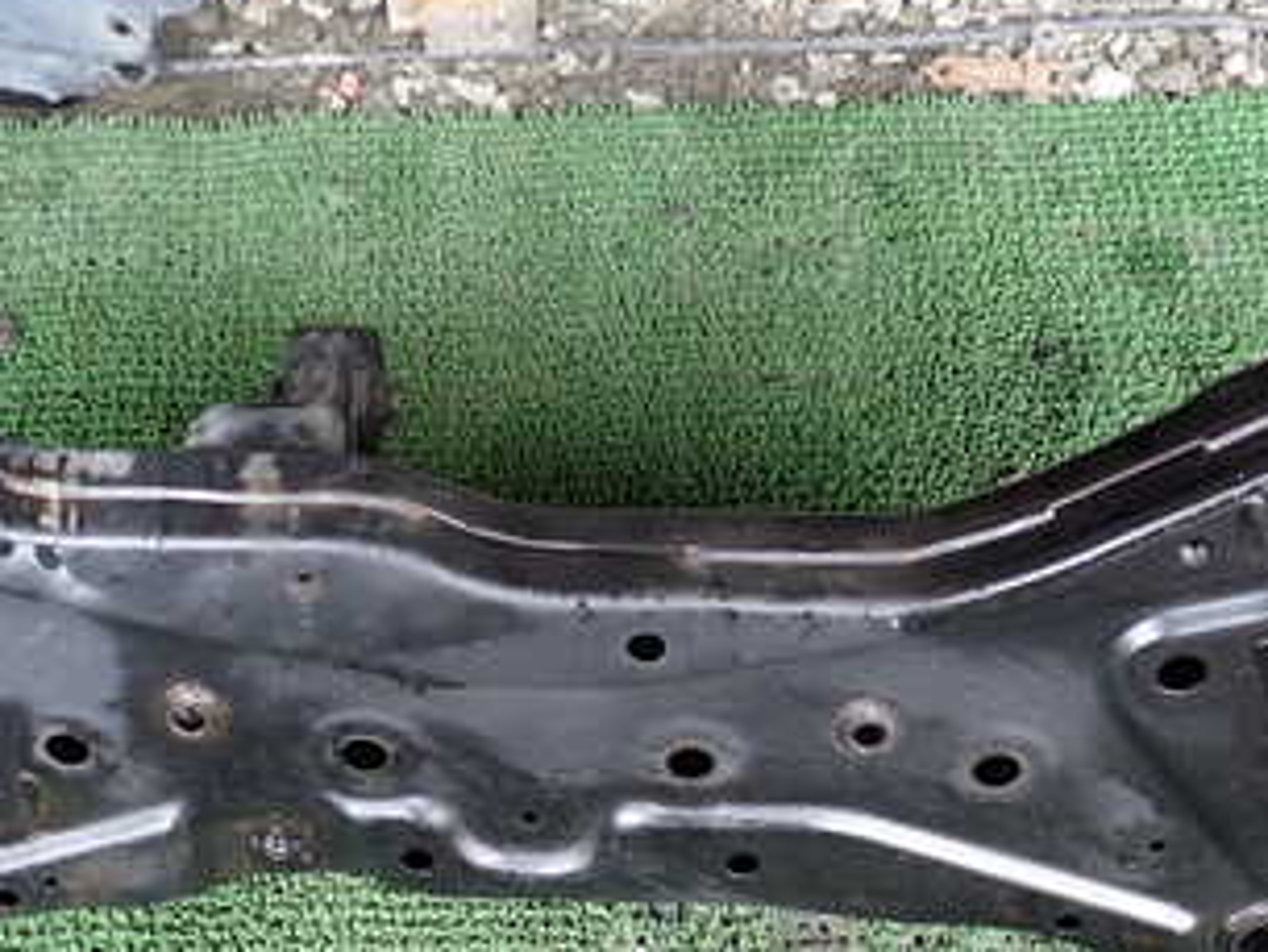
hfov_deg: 32.6
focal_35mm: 59
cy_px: 740
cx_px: 549
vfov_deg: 24.5
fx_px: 2162
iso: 200
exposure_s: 1/125
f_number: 2.3
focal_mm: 5.4
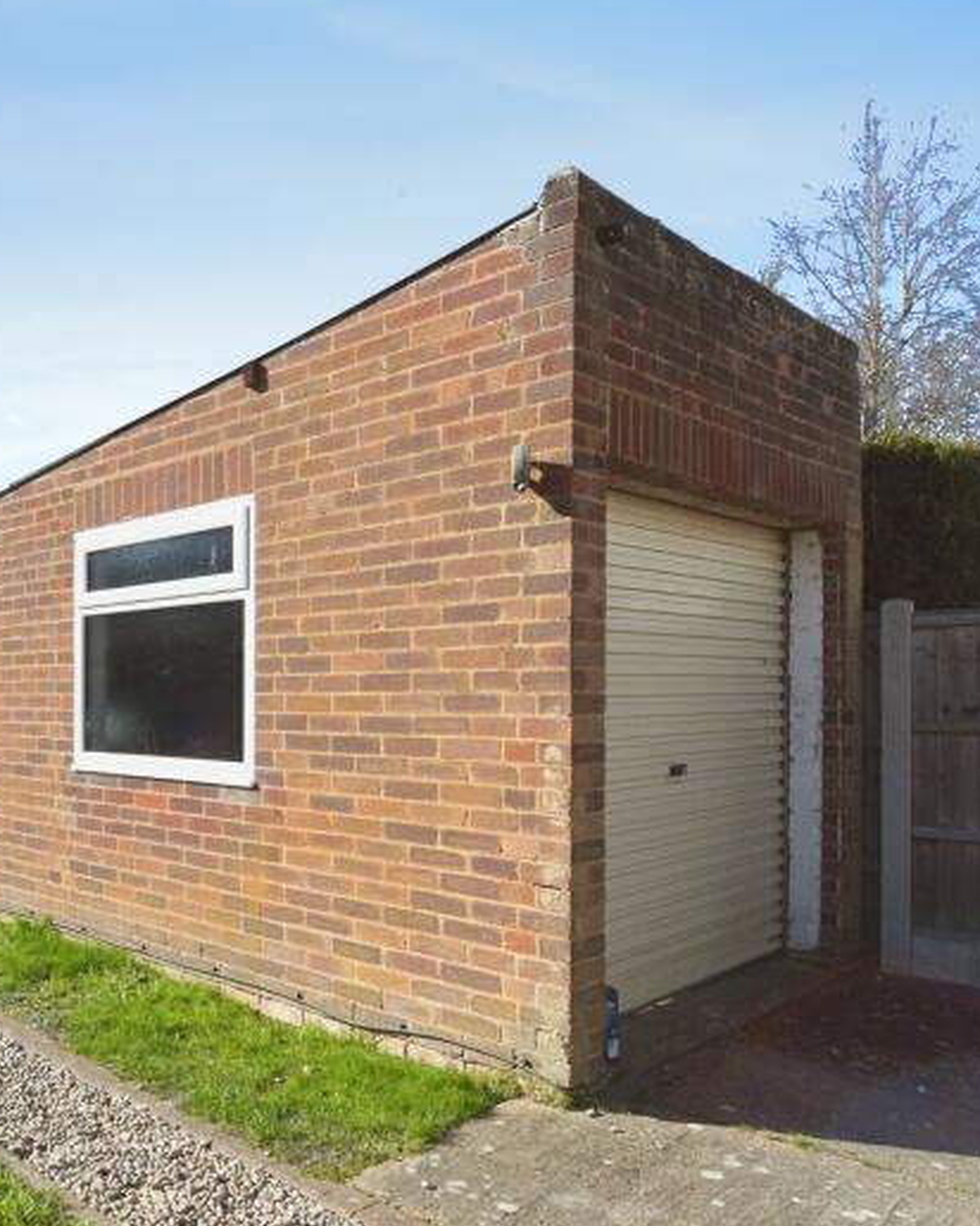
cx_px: 2
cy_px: 725
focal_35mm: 28
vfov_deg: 61.8
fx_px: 1015
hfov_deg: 44.1
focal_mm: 15
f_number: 8
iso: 800
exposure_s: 1/2500
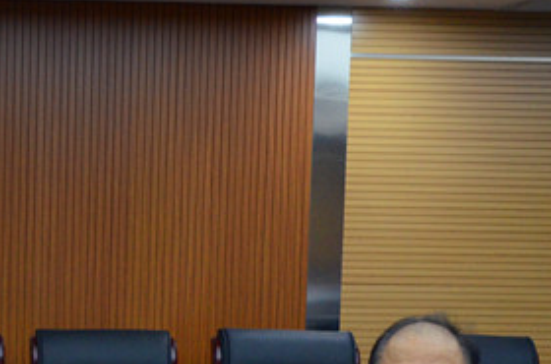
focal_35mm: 103
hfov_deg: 19.0
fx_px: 1572
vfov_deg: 13.1
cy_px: 341
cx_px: -73
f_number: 4
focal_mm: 24
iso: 1600
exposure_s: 1/60
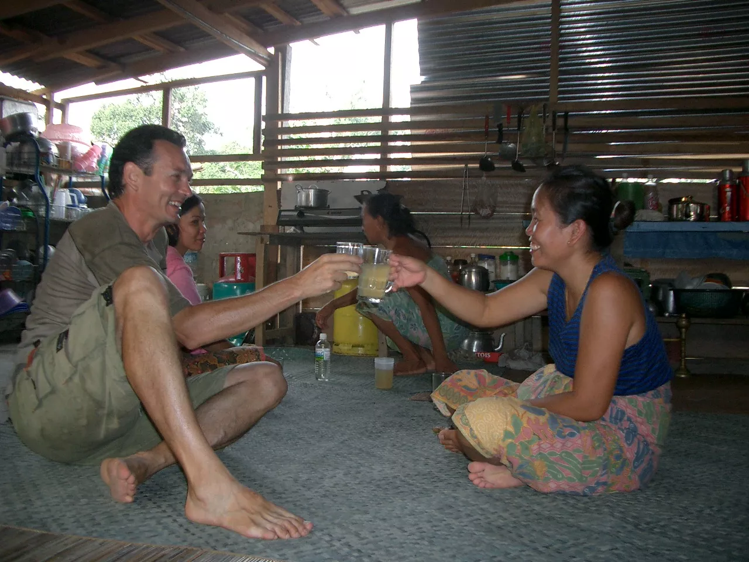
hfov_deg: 52.6
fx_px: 757
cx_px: 374
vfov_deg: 40.7
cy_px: 281
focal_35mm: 35
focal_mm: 5.8
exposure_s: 1/40
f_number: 2.6
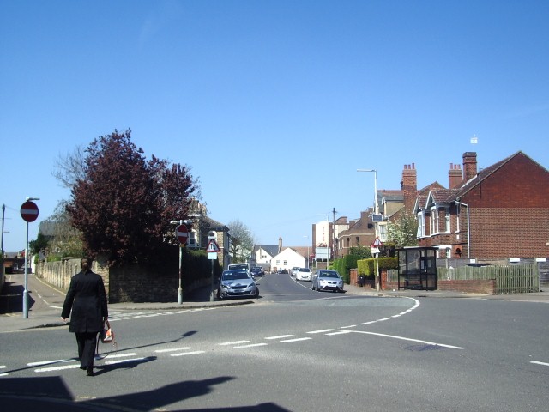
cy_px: 206
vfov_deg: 37.7
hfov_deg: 49.0
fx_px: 603
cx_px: 274
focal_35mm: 38
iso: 50
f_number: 4.3
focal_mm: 5.8
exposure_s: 1/400
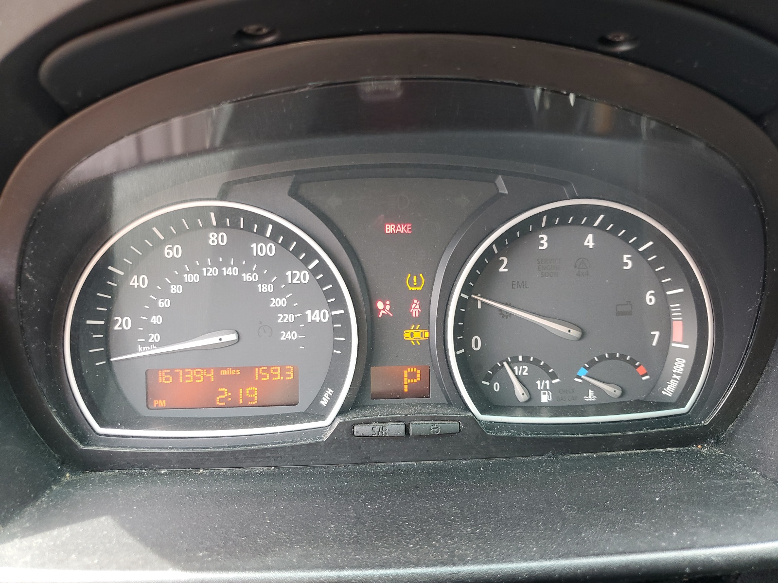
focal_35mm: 26
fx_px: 584
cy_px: 292
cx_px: 389
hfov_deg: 67.3
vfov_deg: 53.1
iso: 74
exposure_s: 1/60.2
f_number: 1.5
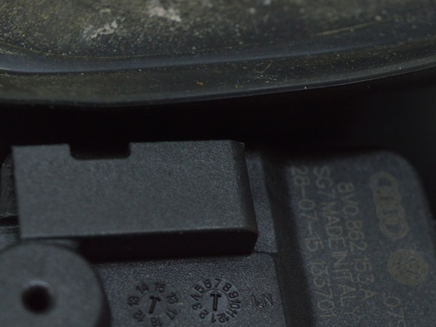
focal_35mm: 107
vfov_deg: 13.7
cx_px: 198
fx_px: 1348
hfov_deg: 18.4
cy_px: 278
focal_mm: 38
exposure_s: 1/40
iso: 400
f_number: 5.6
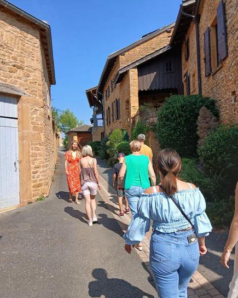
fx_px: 247
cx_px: 118
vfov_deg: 62.2
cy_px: 150
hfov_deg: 51.5
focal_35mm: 28
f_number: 1.8
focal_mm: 3.98
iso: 20
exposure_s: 1/452
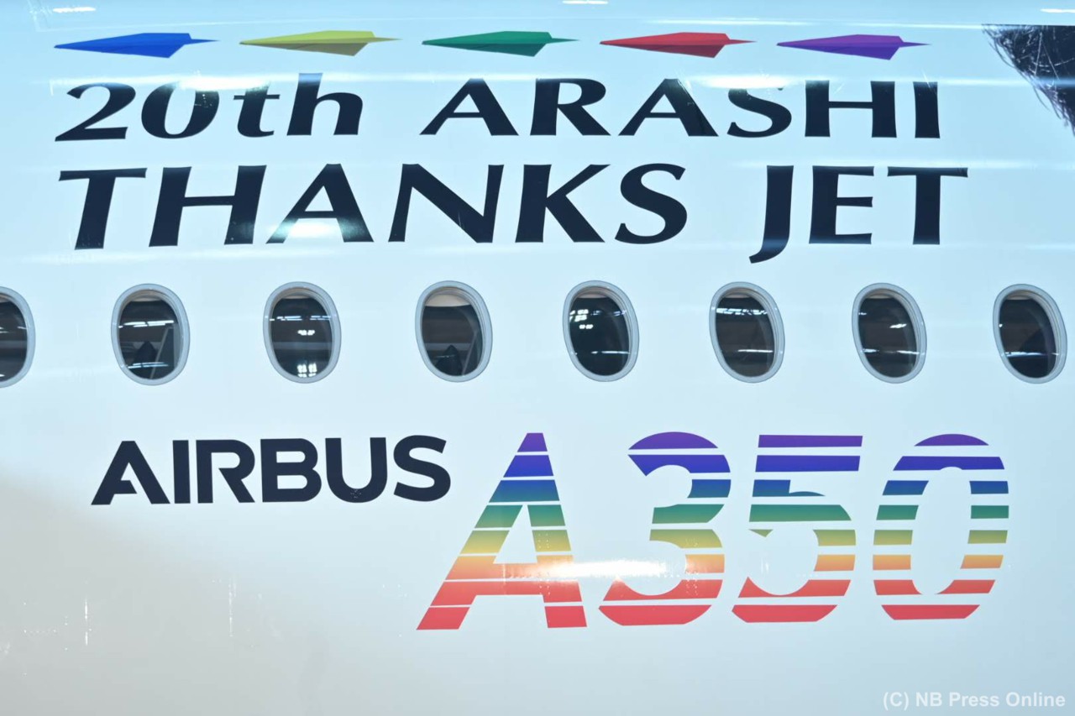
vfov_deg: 8.7
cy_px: 358
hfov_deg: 13.1
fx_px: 4687
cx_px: 538
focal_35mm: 157
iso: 800
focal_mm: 105
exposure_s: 1/200
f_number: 5.6
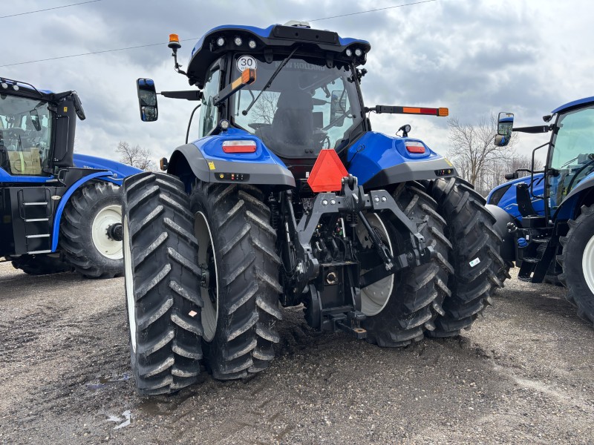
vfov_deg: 53.1
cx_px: 297
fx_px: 446
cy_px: 222
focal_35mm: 26
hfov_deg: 67.3
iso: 50
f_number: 1.6
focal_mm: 5.96
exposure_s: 1/1667
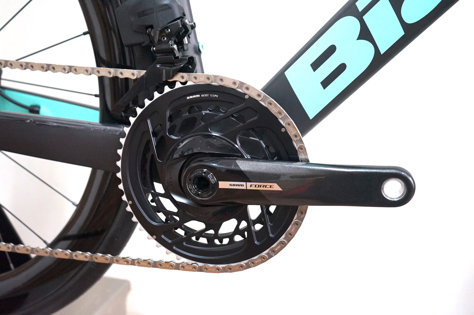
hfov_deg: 53.2
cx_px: 237
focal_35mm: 36
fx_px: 474
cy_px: 158
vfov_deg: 36.8
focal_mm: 36
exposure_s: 1/160
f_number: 4
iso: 2500
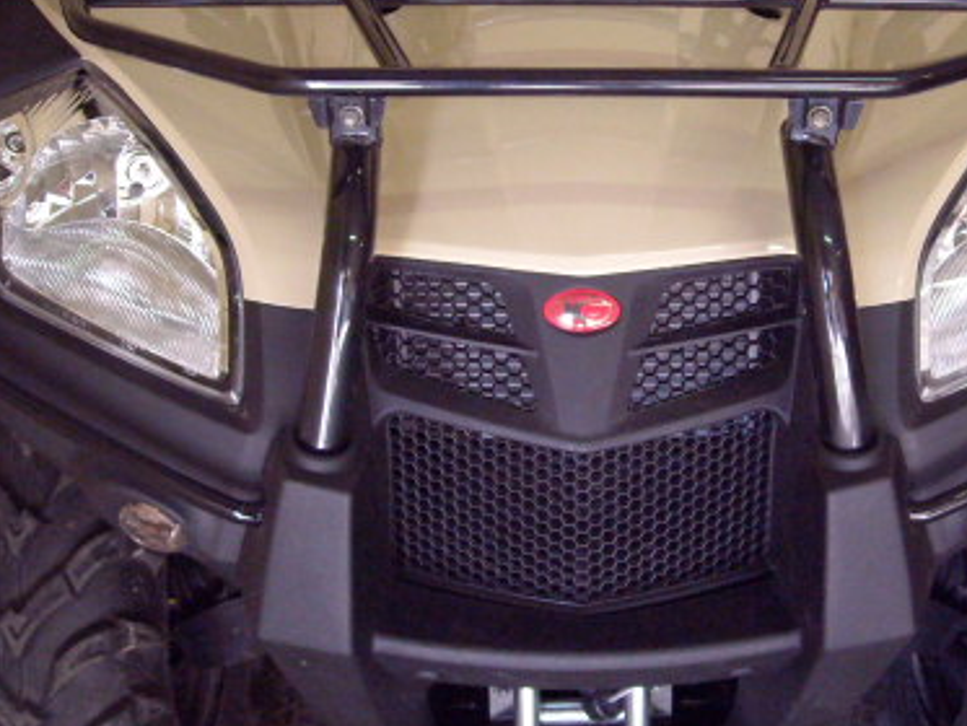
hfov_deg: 32.0
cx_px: 617
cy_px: 254
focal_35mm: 60
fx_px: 1677
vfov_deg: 24.3
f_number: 2.8
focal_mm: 5.7
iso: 400
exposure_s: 1/40
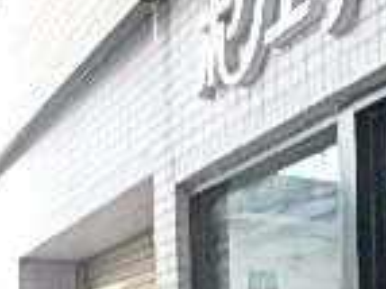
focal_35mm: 94
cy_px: 516
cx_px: 678
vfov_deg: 14.0
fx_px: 1047
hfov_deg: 17.3
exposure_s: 1/125
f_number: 3.5
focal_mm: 3.7
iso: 125
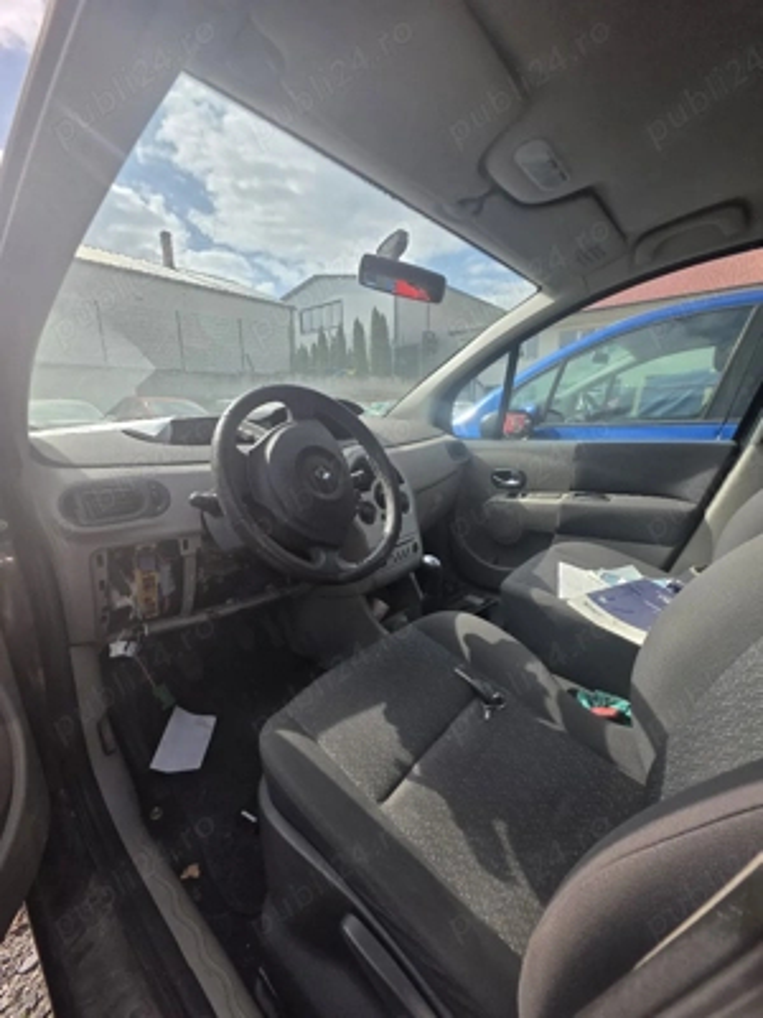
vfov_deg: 106.2
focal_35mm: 13
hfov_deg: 89.9
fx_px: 382
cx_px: 382
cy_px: 509
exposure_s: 1/1429
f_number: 1.9
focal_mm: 2.2
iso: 40
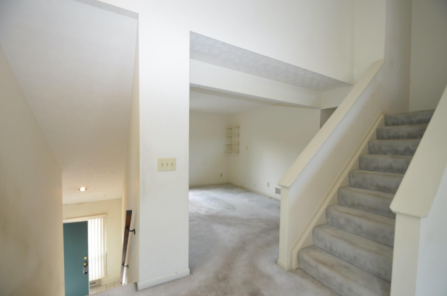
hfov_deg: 100.5
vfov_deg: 77.1
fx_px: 186
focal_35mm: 15
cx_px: 224
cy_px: 148
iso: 280
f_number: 4
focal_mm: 10
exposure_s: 1/60
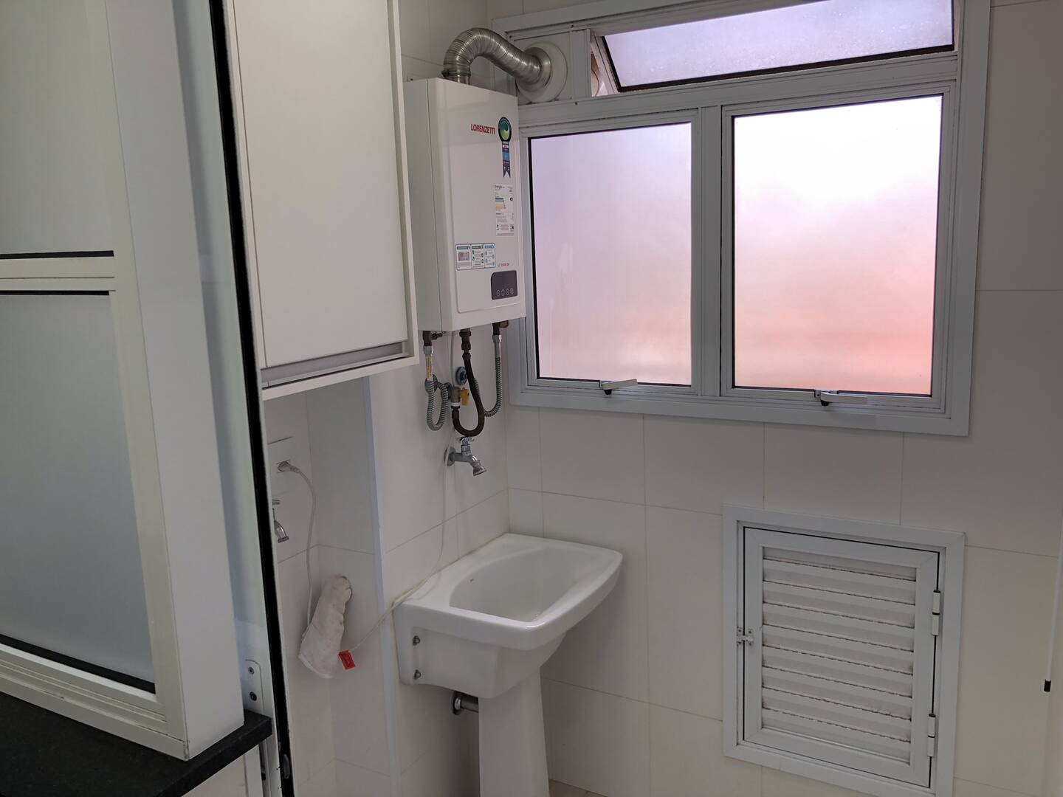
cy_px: 398
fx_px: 860
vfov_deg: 49.7
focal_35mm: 28
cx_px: 532
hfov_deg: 63.4
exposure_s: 1/120
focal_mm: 4
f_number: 1.8
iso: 20
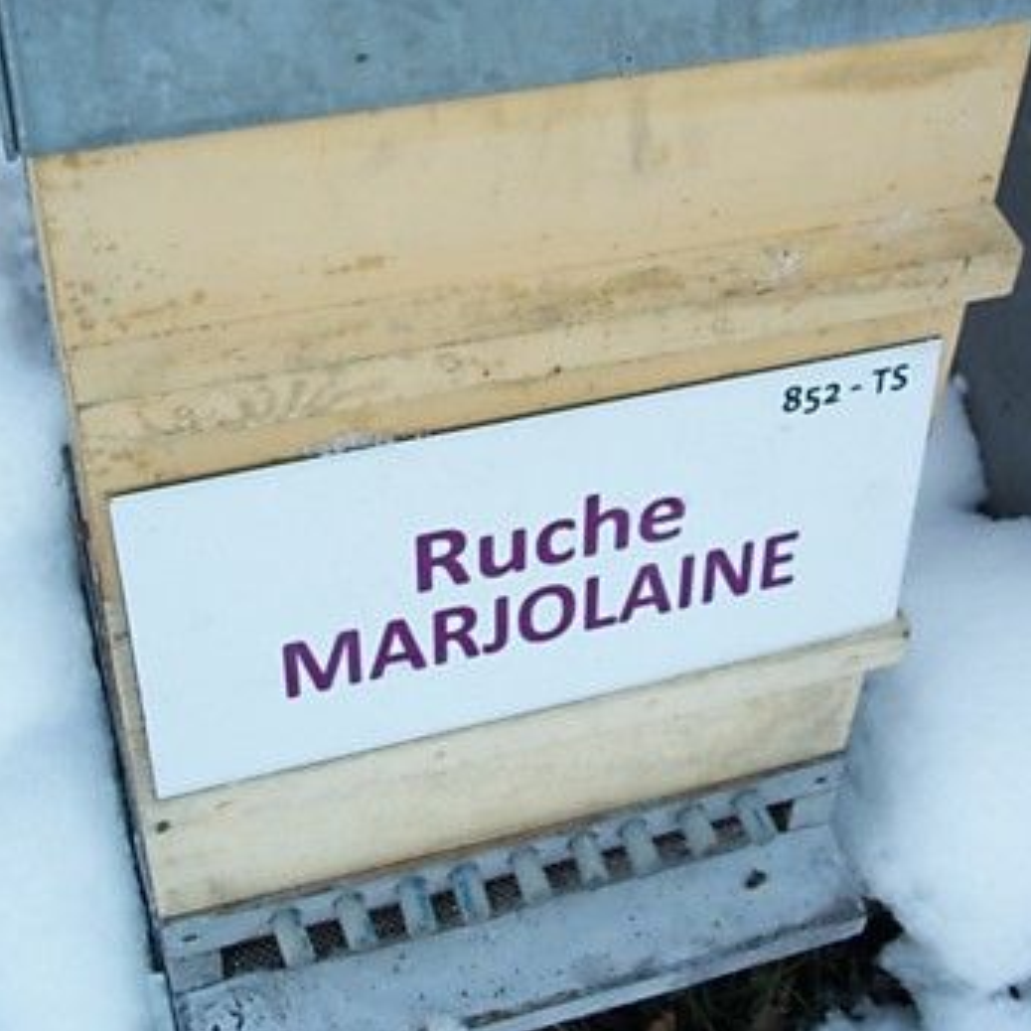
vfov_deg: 34.4
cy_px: 358
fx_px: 1651
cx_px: 521
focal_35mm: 49
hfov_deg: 34.7
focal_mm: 5.7
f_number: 2.9
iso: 80
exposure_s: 1/100
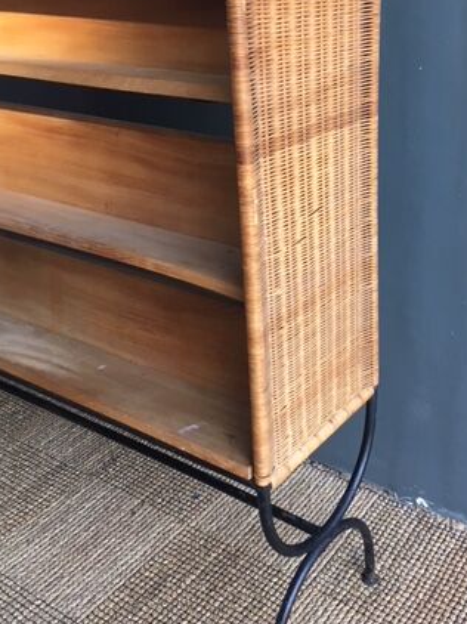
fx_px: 792
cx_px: 296
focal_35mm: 44
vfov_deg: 42.7
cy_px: 247
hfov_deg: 32.7
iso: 40
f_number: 2.2
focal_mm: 4.15
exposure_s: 1/33
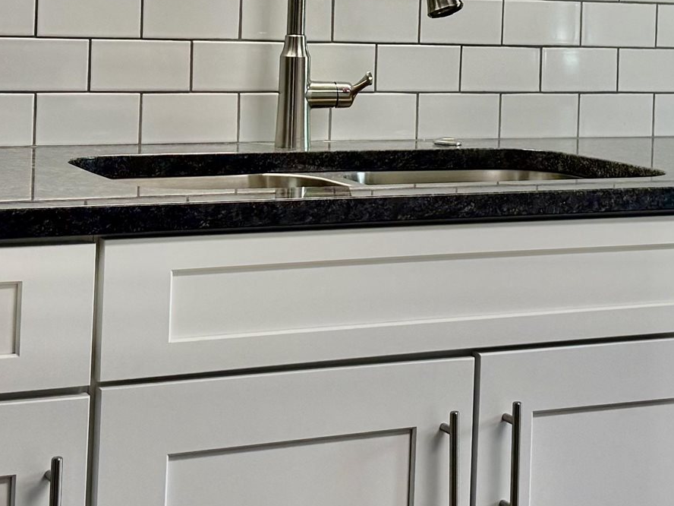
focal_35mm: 83
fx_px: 1616
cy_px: 37
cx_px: 446
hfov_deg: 23.5
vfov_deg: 17.5
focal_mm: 6.76
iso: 160
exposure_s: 1/227
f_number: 1.78
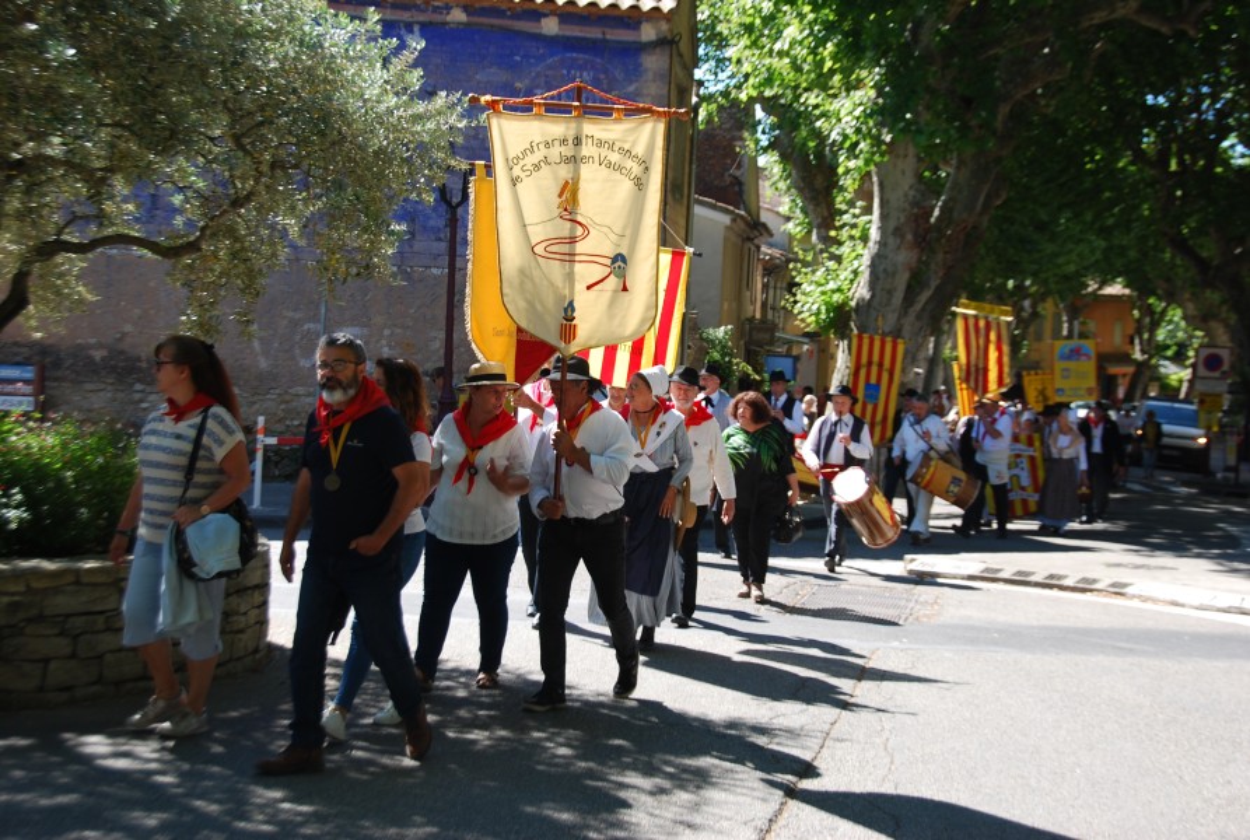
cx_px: 625
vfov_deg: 19.0
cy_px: 420
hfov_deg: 28.0
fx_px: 2506
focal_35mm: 72
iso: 100
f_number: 6.3
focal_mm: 48
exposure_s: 1/160
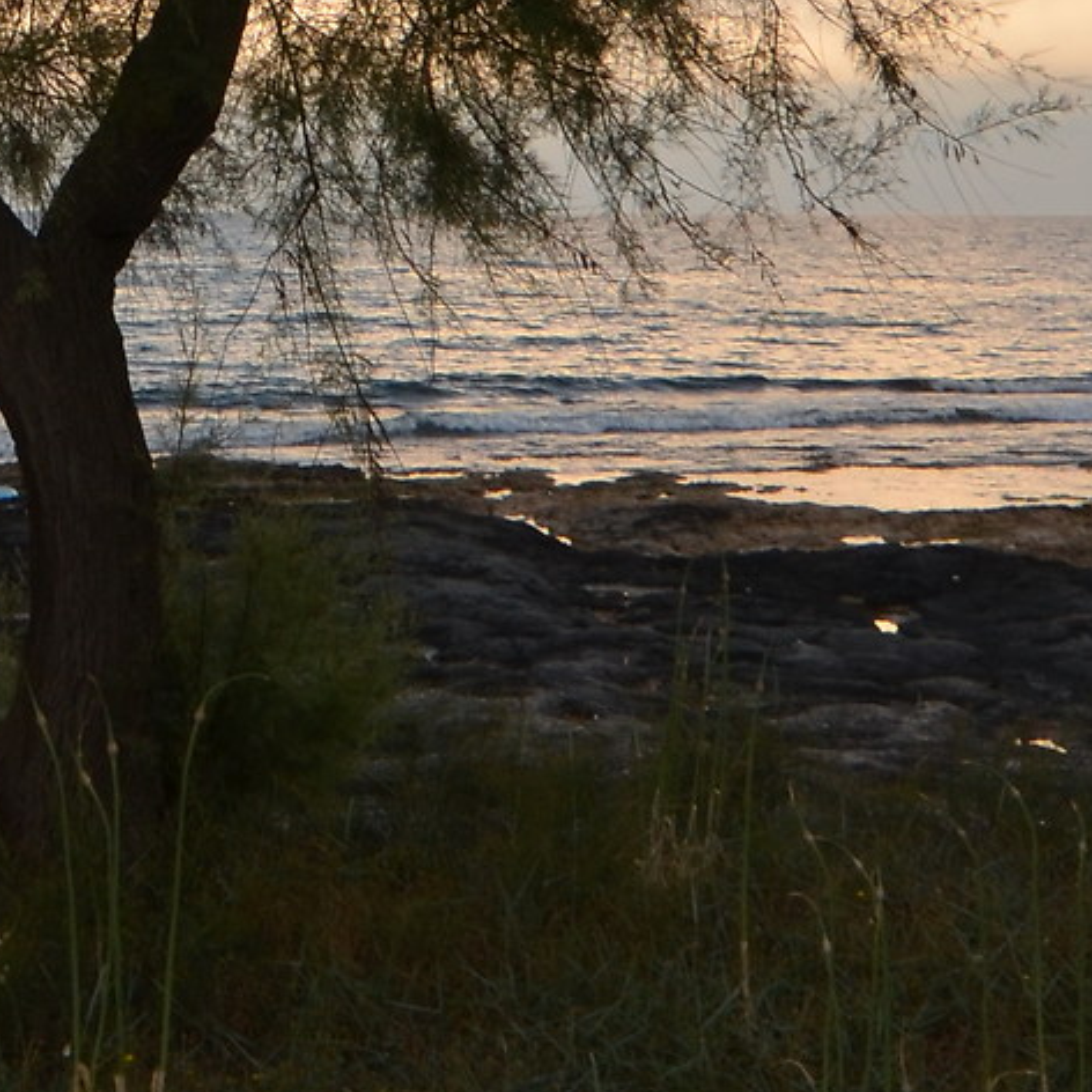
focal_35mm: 71
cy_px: -89
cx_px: 76
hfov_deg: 23.5
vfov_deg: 22.9
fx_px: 2540
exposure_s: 1/250
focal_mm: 11
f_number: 9
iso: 250
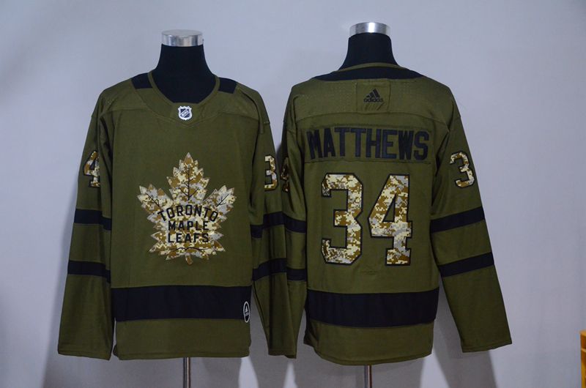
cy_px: 194
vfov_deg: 22.5
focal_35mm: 60
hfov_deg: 33.5
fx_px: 975
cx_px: 293
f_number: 4.5
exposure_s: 1/60
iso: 4000
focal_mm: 40
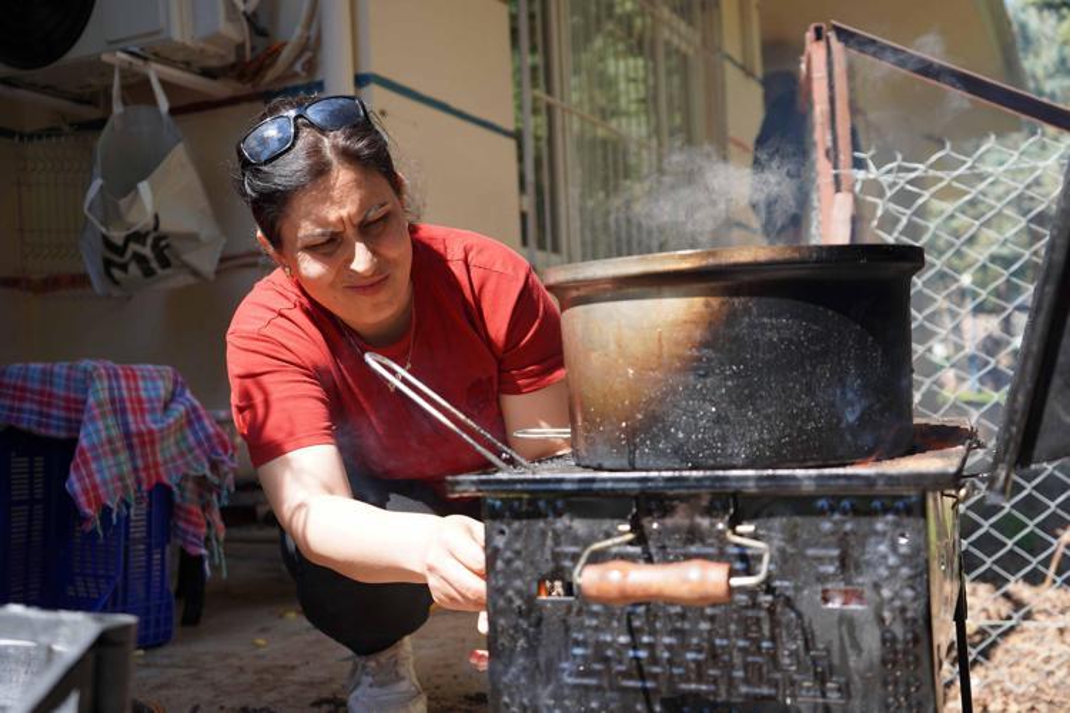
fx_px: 1159
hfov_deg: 49.6
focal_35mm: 39
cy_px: 356
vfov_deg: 34.2
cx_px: 535
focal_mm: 39
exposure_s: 1/250
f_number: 4.5
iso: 100
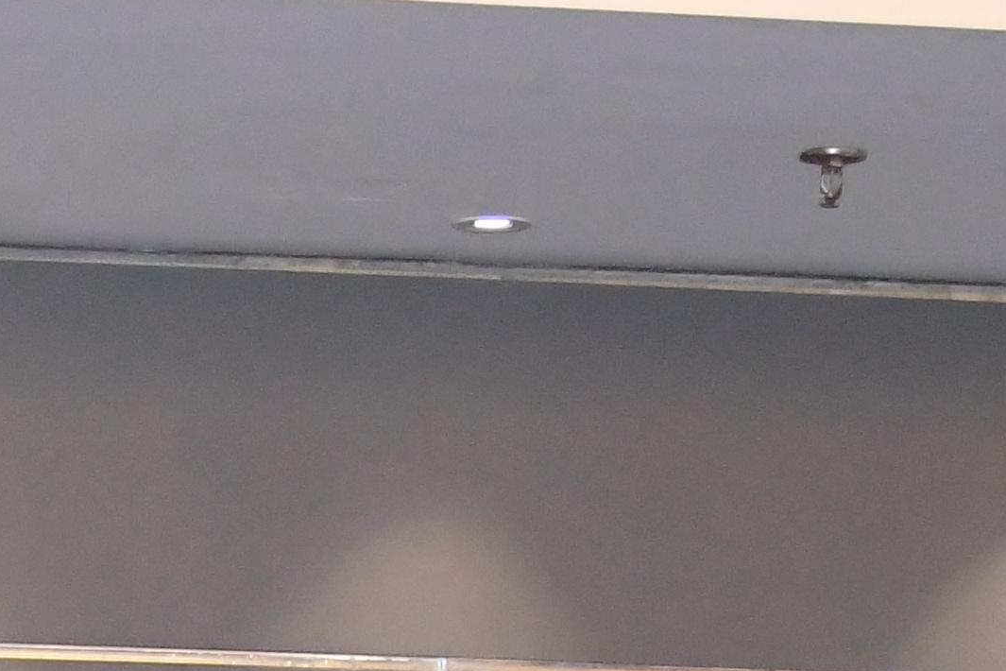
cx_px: -383
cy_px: 1701
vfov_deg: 6.9
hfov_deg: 10.7
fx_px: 5197
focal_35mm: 186
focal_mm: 24
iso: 5000
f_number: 4
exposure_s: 1/250
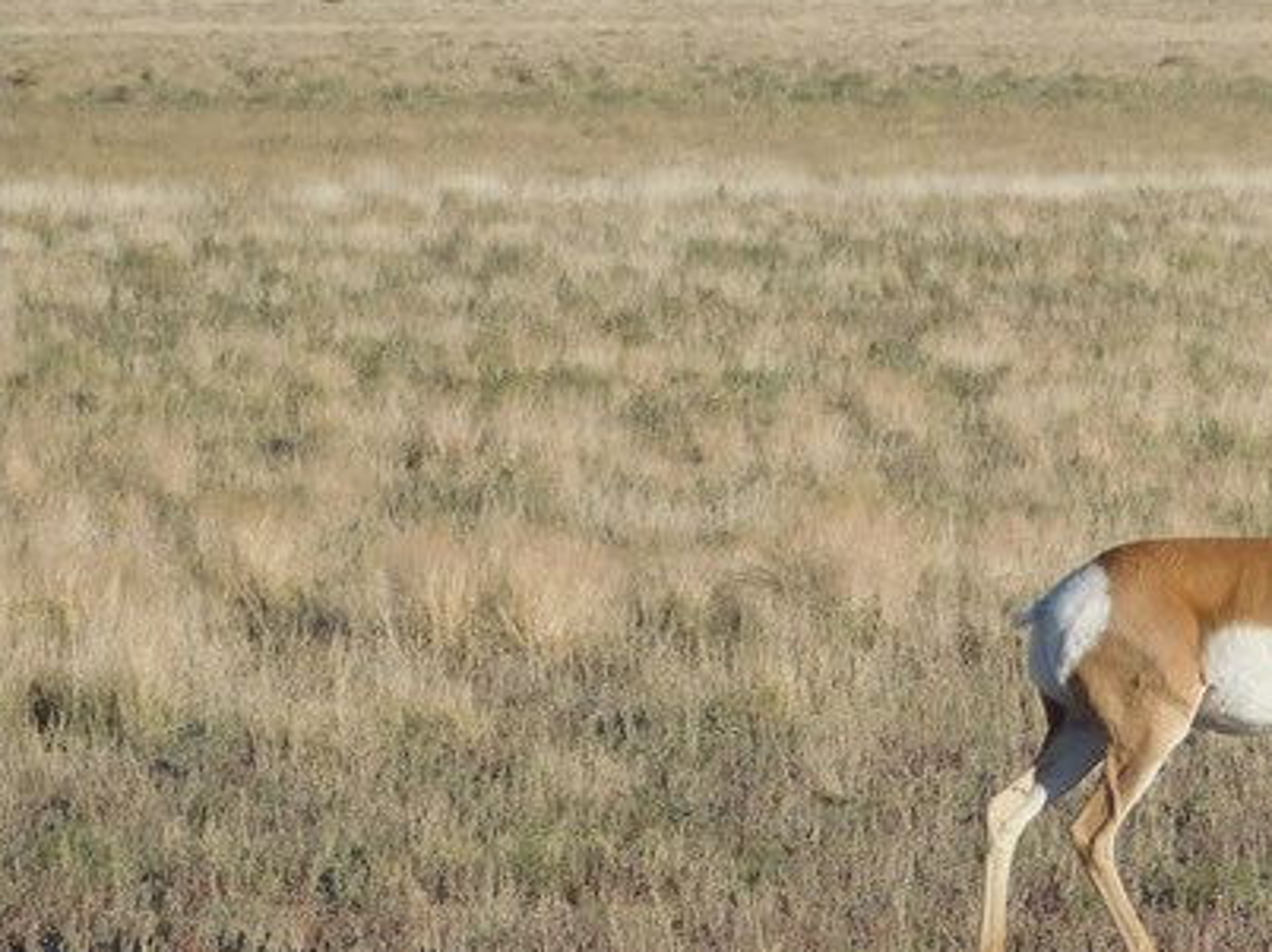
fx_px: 34557
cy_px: 772
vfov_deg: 1.6
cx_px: 1614
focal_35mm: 941
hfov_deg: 2.1
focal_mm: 65.4
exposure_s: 1/500
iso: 125
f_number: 5.8
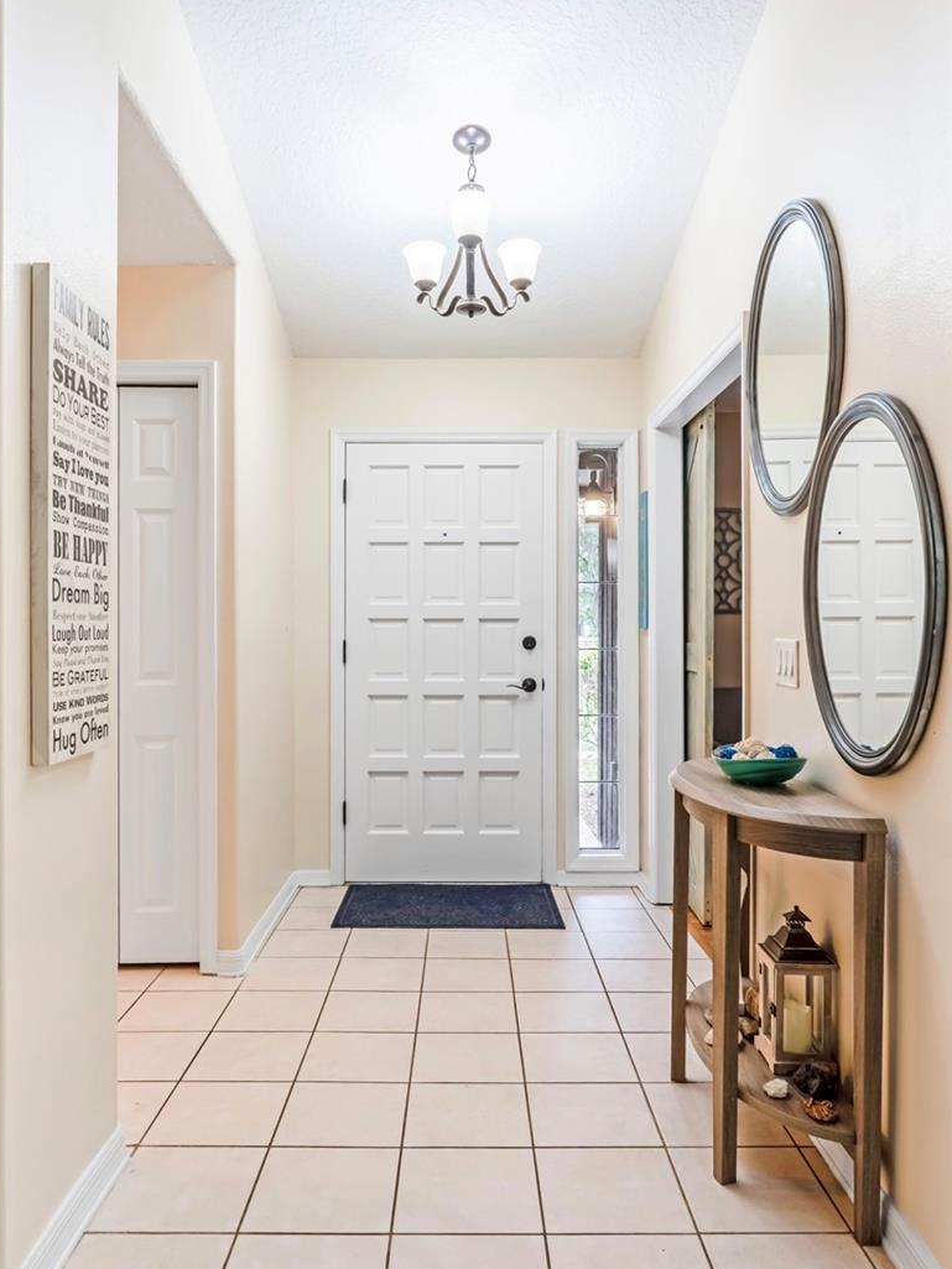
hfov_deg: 55.3
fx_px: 907
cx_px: 458
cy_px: 630
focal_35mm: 25
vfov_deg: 69.9
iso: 250
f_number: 9
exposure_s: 1/125
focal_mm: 11
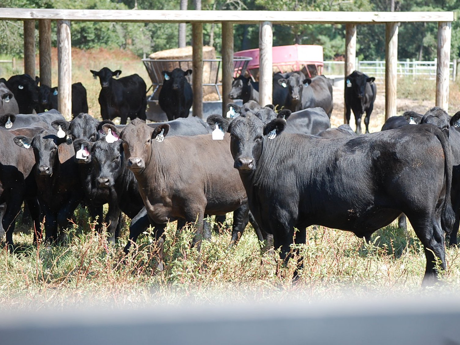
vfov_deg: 11.3
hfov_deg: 15.0
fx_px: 1741
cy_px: 172
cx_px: 261
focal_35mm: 131
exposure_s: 1/500
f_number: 5.6
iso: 400
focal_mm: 80
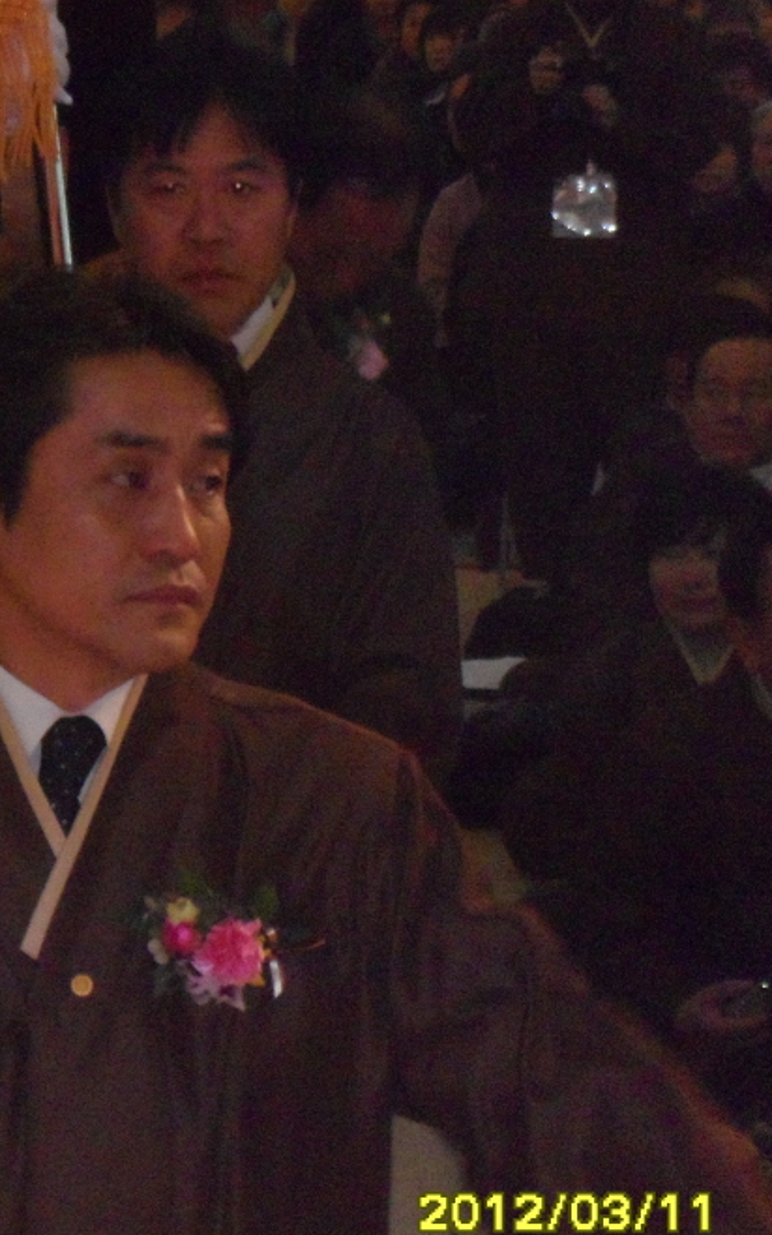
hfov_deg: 6.0
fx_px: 7303
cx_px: -144
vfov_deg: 9.7
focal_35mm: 217
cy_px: 645
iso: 640
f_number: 5.9
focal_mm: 24.5
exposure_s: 1/60
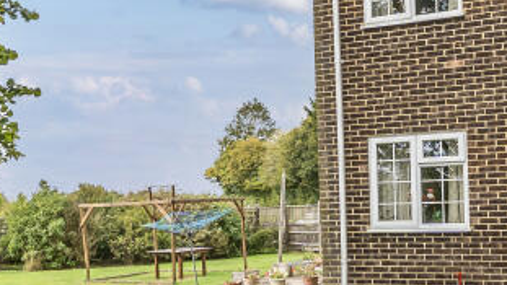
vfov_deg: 19.3
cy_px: 216
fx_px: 834
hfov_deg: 33.6
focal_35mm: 62
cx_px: 184
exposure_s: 1/320
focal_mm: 12
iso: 400
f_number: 8
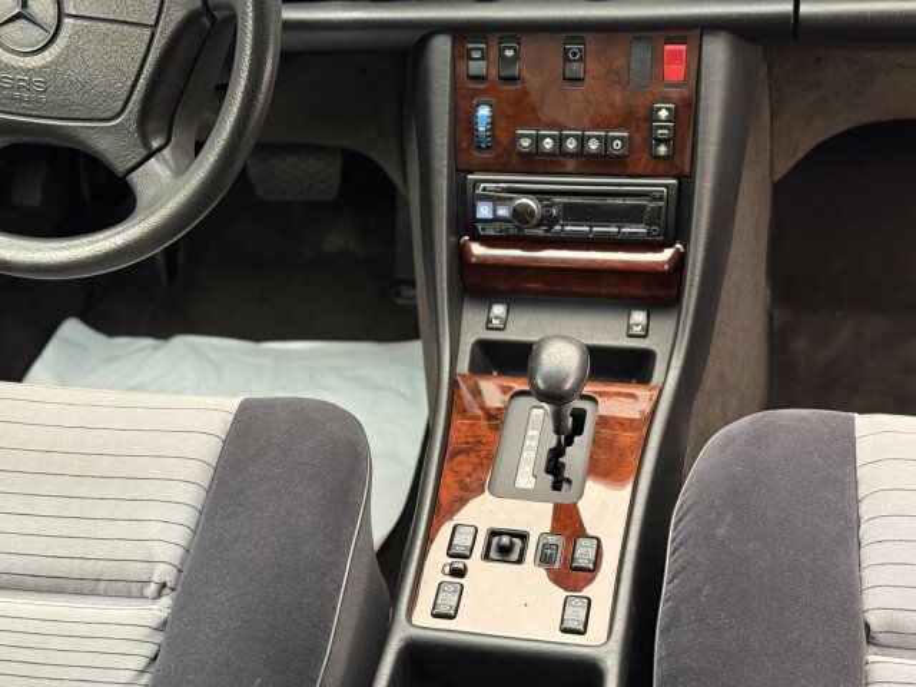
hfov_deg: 39.7
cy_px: 344
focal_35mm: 48
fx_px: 1270
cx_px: 458
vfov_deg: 30.3
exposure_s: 1/25
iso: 500
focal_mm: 6.76
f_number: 1.78
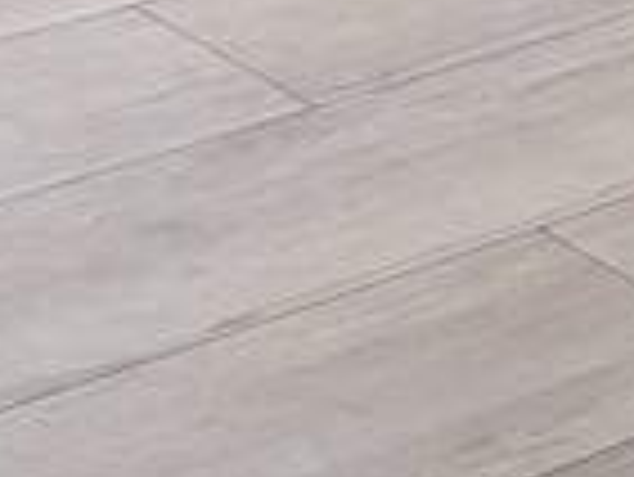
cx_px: 1416
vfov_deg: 7.0
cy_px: -1150
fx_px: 3336
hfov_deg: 9.8
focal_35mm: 182
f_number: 1.89
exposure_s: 1/582
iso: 64
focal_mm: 5.43
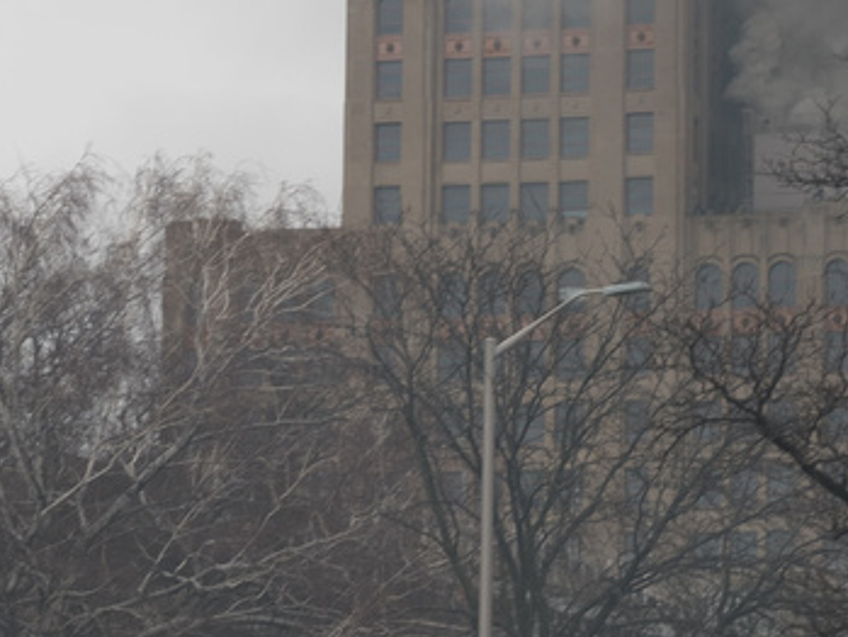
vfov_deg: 6.4
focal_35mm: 232
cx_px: 522
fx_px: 5685
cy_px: 15
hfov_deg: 8.5
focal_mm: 100
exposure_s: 1/80
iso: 80
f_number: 7.1
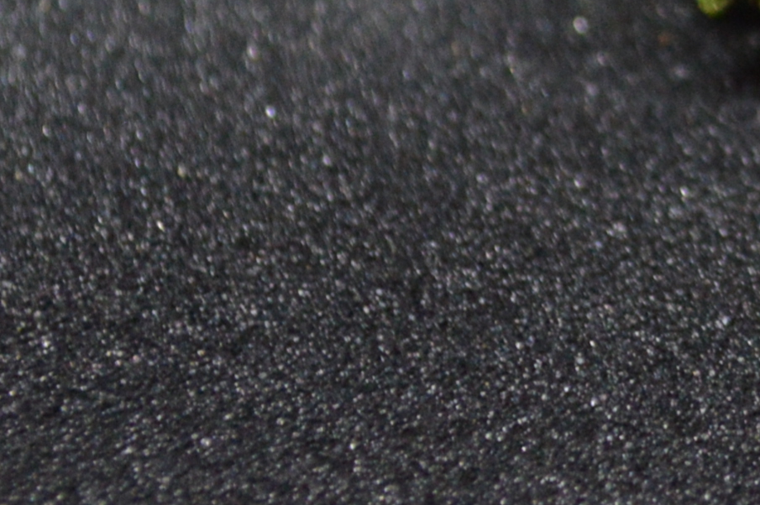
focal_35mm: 299
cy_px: -301
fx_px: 6307
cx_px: 1458
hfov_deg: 6.7
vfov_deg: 4.6
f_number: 5.3
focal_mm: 40
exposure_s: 1/60
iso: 1000
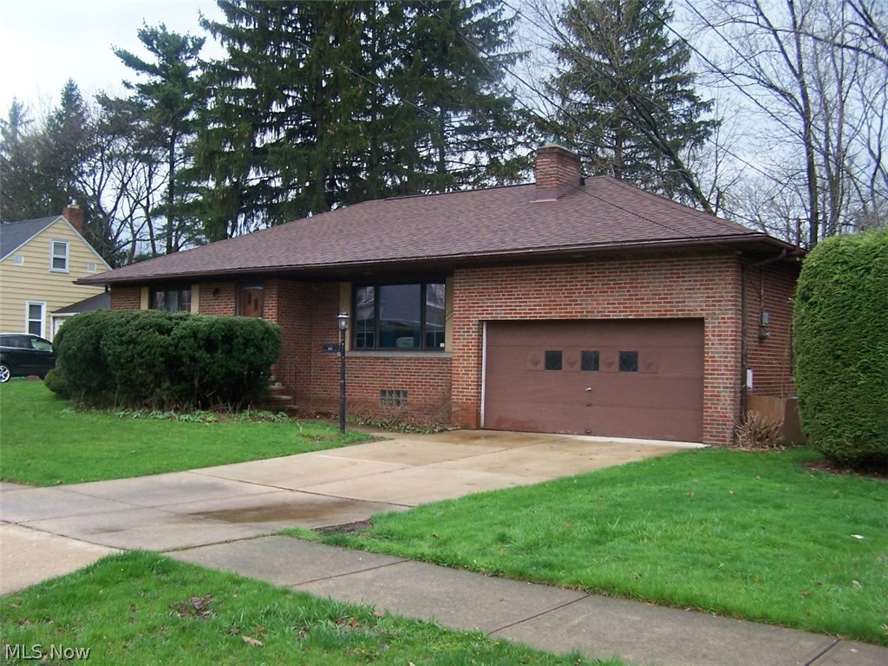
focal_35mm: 38
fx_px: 975
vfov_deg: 37.7
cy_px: 333
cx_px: 444
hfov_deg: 49.0
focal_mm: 6.3
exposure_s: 1/90
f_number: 2.8
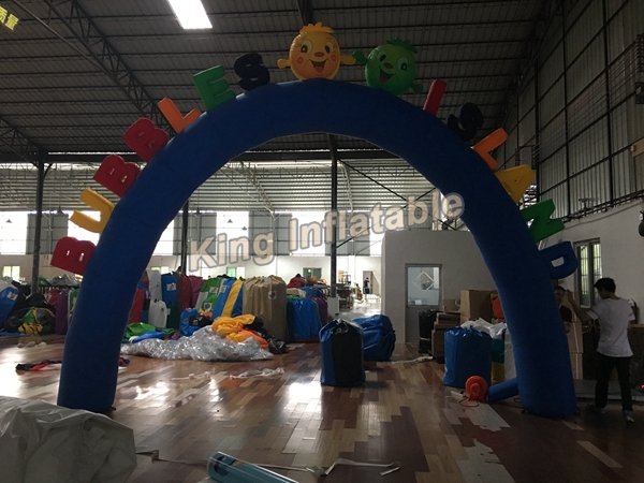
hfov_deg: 61.7
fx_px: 540
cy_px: 242
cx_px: 322
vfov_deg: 48.2
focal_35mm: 29
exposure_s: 1/25
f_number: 2.2
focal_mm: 4.15
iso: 200
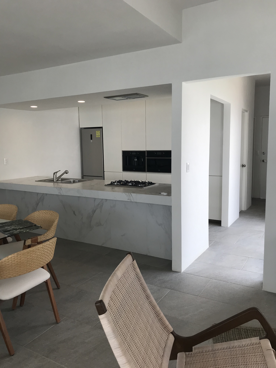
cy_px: 184
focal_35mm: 28
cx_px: 138
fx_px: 298
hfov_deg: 49.7
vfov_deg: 63.4
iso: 20
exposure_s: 1/422
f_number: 1.8
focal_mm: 3.99
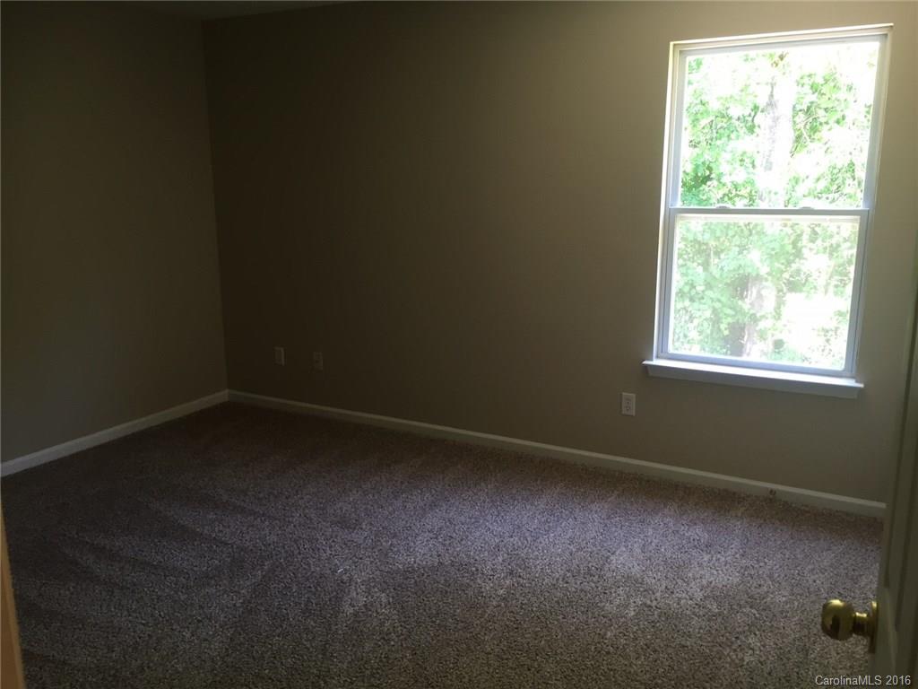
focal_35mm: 29
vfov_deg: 48.2
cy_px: 344
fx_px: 769
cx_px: 459
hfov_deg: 61.7
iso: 80
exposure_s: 1/30
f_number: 2.2
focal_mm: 4.15
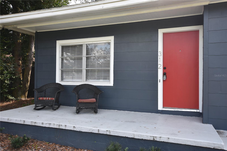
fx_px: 189
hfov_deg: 61.9
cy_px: 76
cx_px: 114
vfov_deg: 43.6
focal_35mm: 30
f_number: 5.6
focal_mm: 20
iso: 140
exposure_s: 1/125
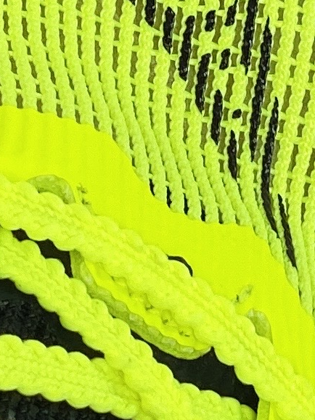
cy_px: 355
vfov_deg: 5.5
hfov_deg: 4.1
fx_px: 4394
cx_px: -13
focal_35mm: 362
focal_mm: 6
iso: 32
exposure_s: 1/100
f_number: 2
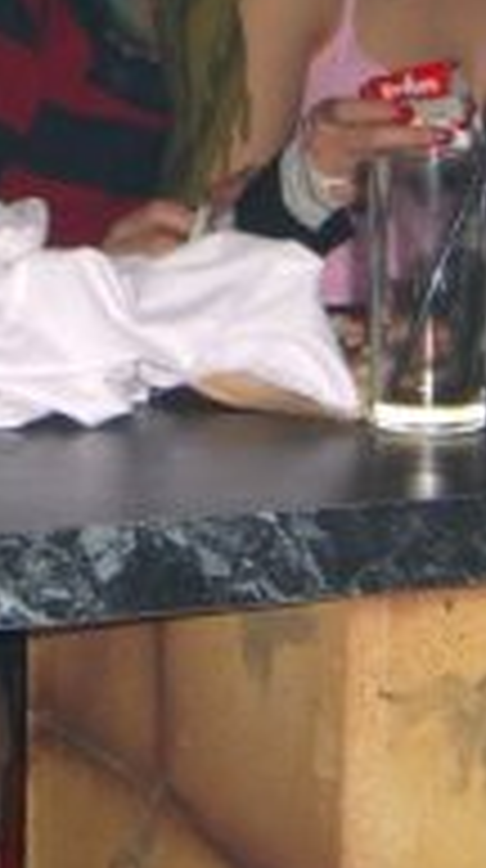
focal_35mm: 129
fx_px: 2967
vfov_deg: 16.5
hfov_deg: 9.3
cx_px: 14
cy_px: 103
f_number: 2.8
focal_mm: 7.9
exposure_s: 1/60
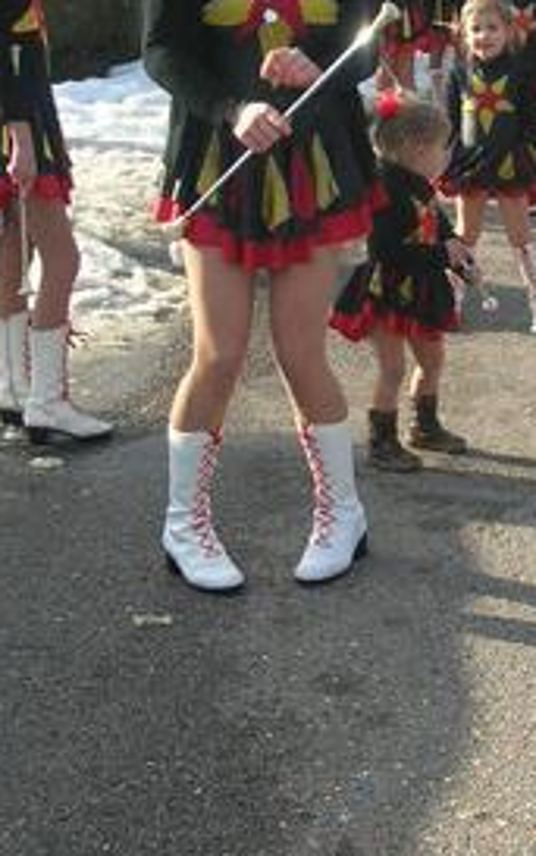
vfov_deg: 23.7
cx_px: 473
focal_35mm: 87
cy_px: 276
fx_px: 2030
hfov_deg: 14.9
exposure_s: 1/505
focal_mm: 5.8
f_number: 2.8
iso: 50
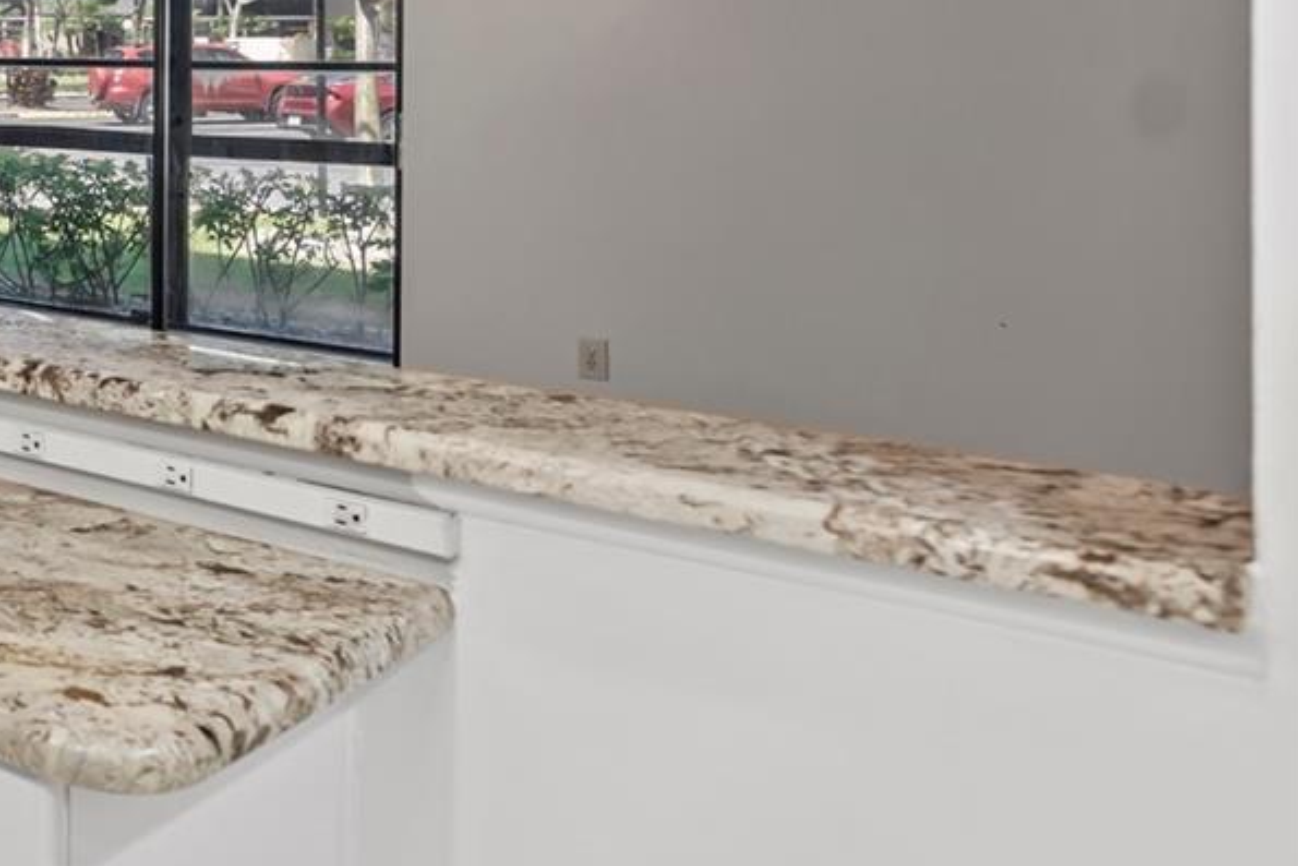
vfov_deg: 29.7
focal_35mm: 43
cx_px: -436
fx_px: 1551
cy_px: 61
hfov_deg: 32.5
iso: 640
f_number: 4.5
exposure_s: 1/20
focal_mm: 16
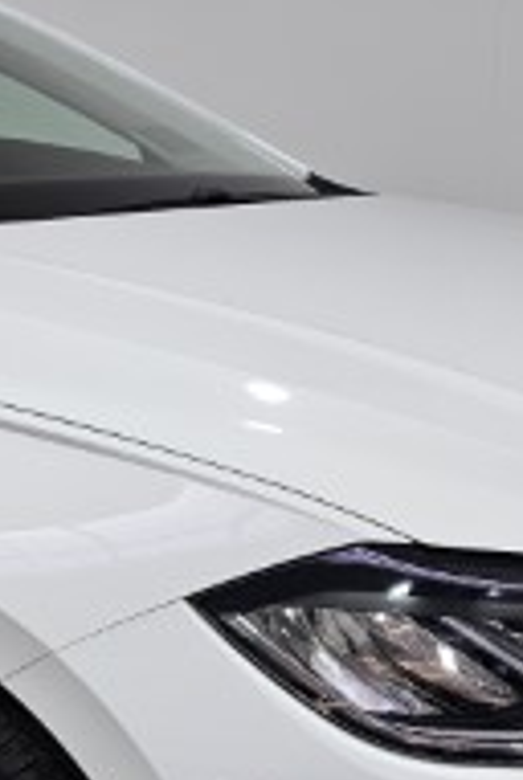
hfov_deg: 16.5
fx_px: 1737
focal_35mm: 80
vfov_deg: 24.9
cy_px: 633
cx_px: -78
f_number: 1.7
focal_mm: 6.3
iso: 50
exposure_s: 1/100
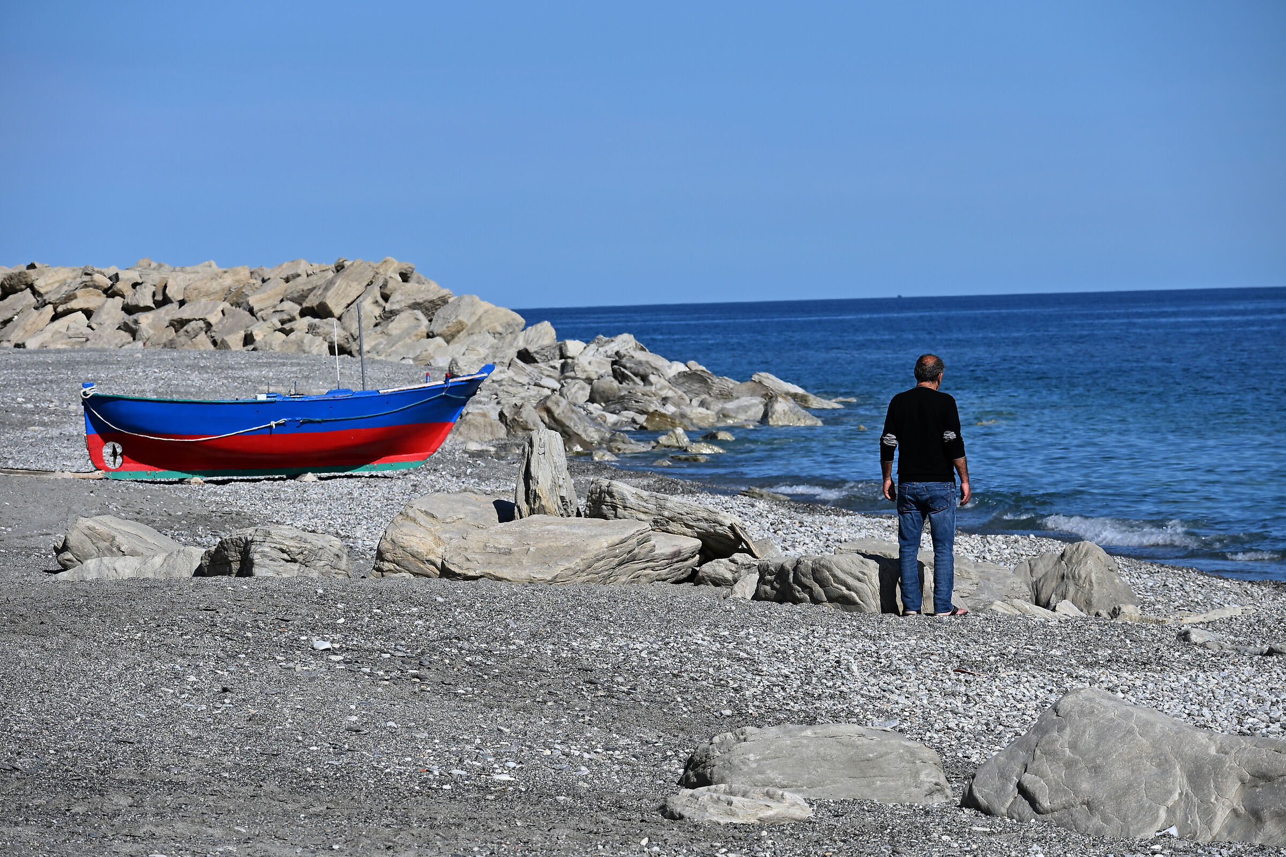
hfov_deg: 11.4
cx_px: 643
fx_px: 6429
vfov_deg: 7.6
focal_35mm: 180
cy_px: 428
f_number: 9
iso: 100
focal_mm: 120
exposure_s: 1/640
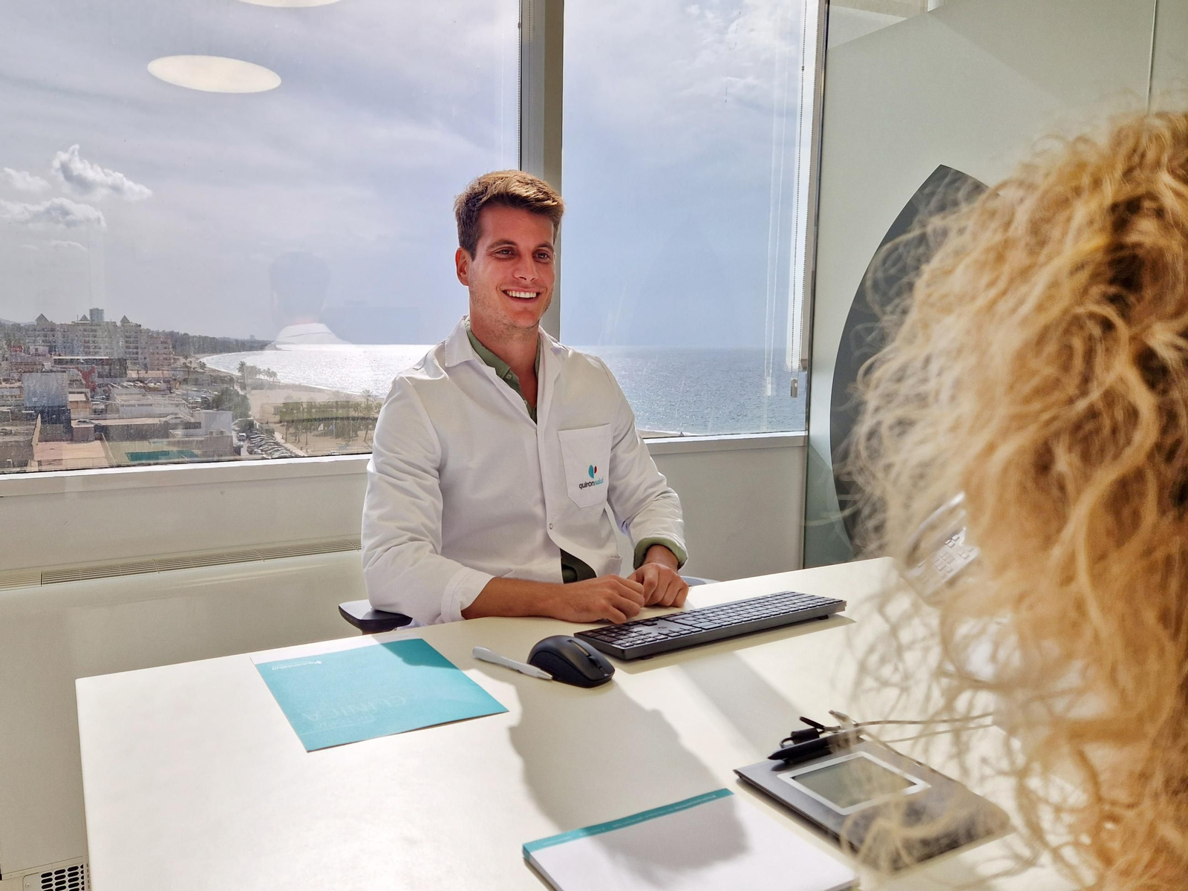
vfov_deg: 58.9
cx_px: 594
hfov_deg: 73.9
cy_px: 446
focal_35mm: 23
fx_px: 789
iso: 50
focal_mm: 5.4
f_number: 1.8
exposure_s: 1/225
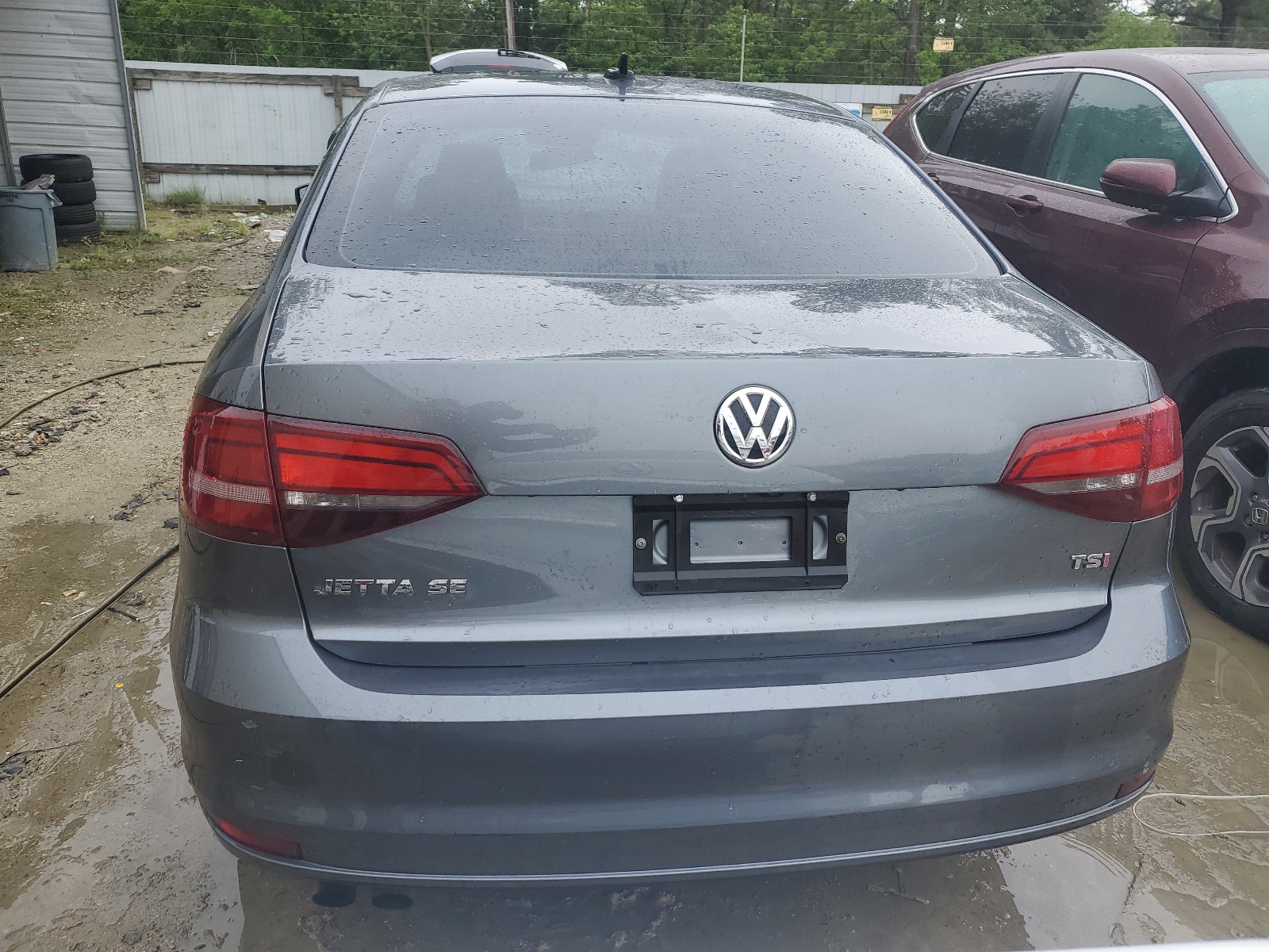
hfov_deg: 67.3
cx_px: 634
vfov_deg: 53.1
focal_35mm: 26
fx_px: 953
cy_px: 476
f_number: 1.5
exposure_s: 1/714
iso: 50
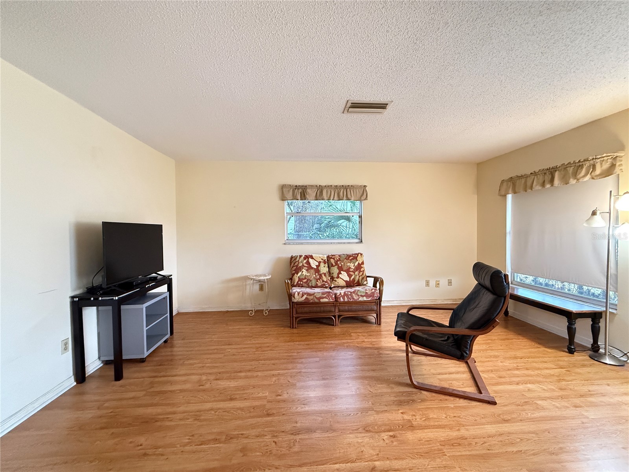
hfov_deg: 102.1
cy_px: 236
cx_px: 314
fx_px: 254
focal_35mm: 14
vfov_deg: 85.7
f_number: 2.2
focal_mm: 2.22
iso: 800
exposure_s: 1/60
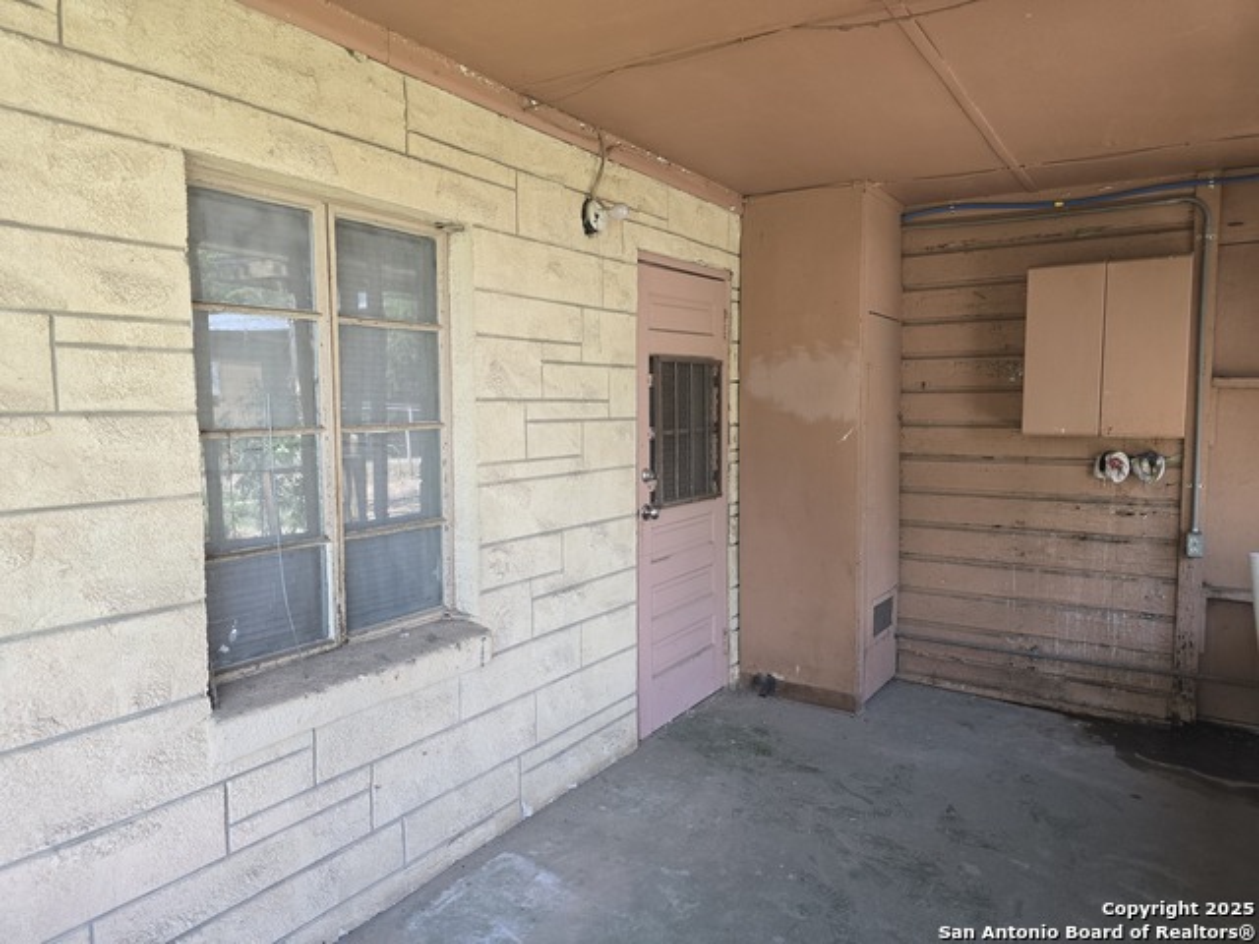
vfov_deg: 58.9
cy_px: 472
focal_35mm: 23
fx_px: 837
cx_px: 630
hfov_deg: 73.9
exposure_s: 1/120
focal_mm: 6.3
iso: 160
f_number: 1.7
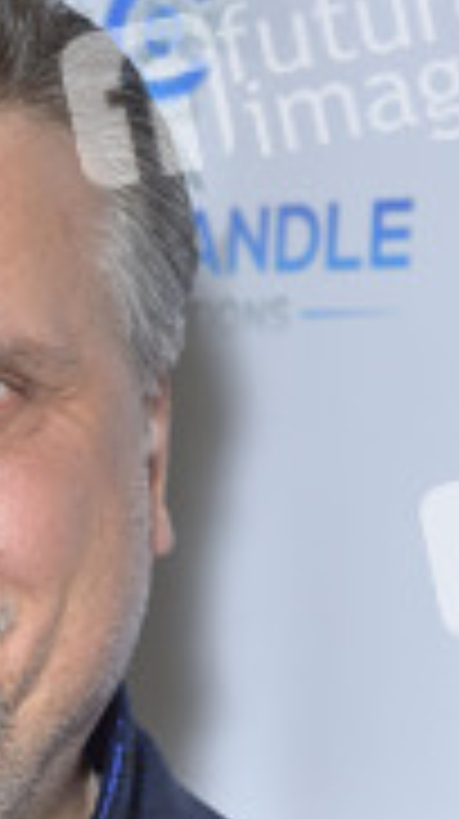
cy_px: 756
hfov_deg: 5.7
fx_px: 4600
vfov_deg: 10.1
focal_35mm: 212
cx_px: -115
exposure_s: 1/250
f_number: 6.3
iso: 1250
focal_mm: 92
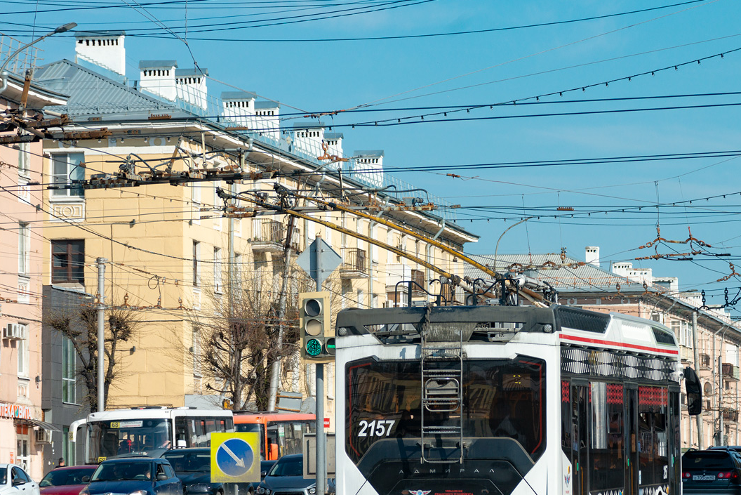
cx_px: 490
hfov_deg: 13.8
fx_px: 3068
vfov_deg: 9.2
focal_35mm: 149
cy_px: 312
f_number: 8
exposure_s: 1/640
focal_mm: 105
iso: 125
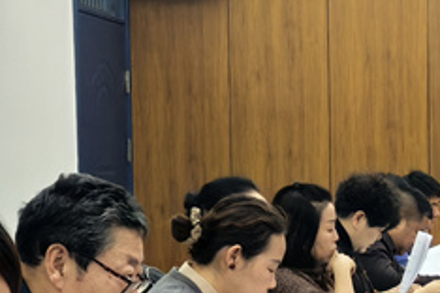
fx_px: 1748
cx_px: 585
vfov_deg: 9.5
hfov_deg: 13.8
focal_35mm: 143
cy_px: 331
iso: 160
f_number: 4
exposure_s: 1/50
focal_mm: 5.75
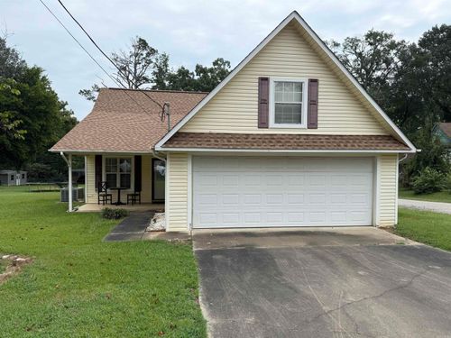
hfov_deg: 71.6
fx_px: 313
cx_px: 226
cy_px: 169
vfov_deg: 56.8
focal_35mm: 24
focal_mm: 6.76
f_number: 1.78
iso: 80
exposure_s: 1/3425
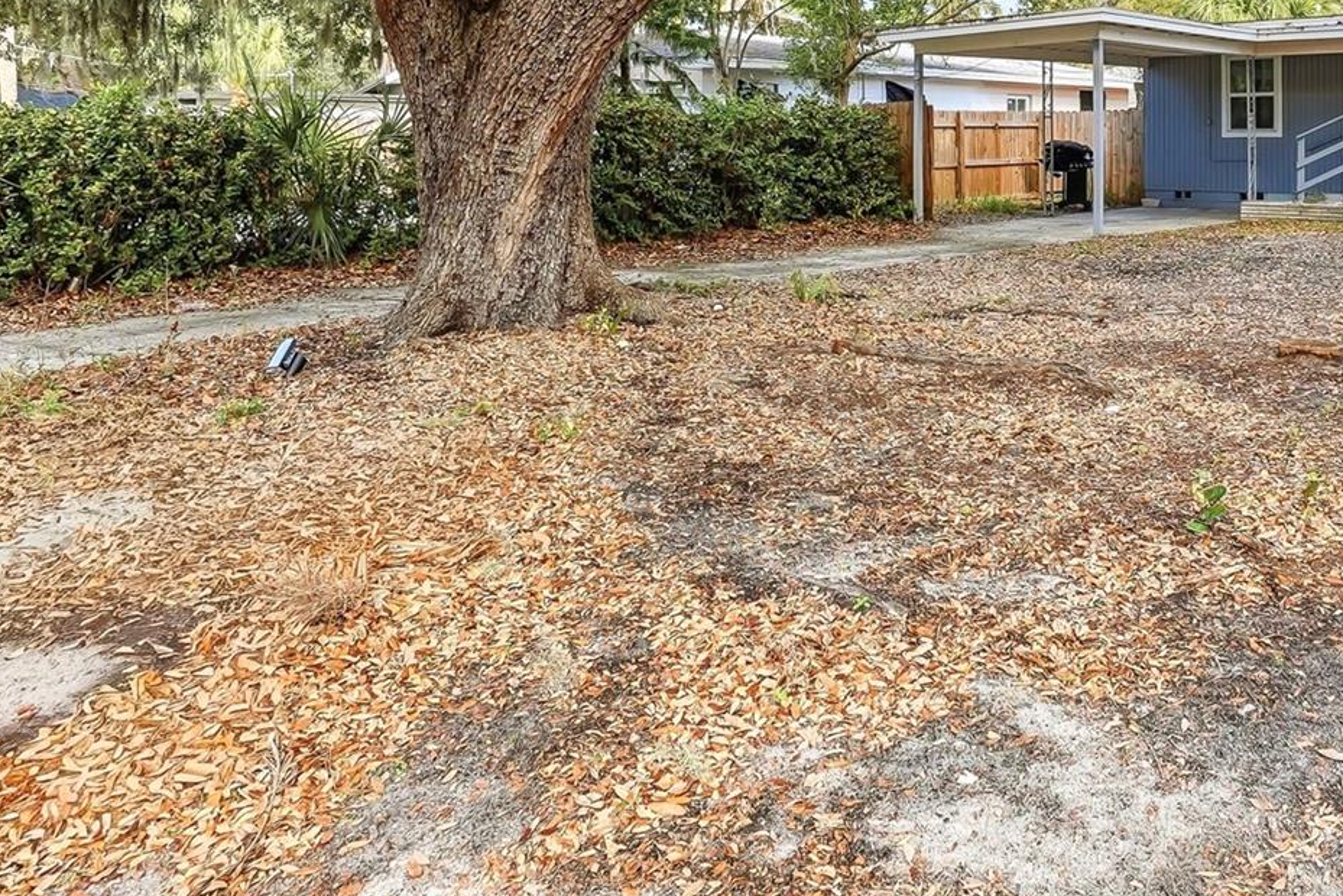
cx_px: 979
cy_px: 180
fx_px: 1157
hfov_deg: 57.7
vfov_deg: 40.6
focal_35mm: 31
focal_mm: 18
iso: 640
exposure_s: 1/1600
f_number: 9
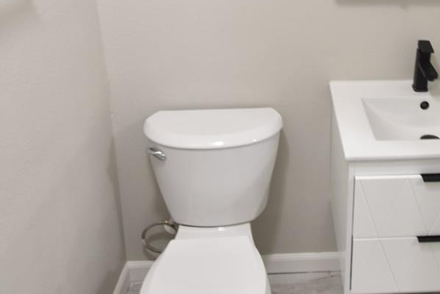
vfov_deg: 31.5
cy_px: 18
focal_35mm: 40
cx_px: 318
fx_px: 489
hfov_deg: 47.1
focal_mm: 10
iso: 800
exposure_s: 1/20
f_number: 3.5
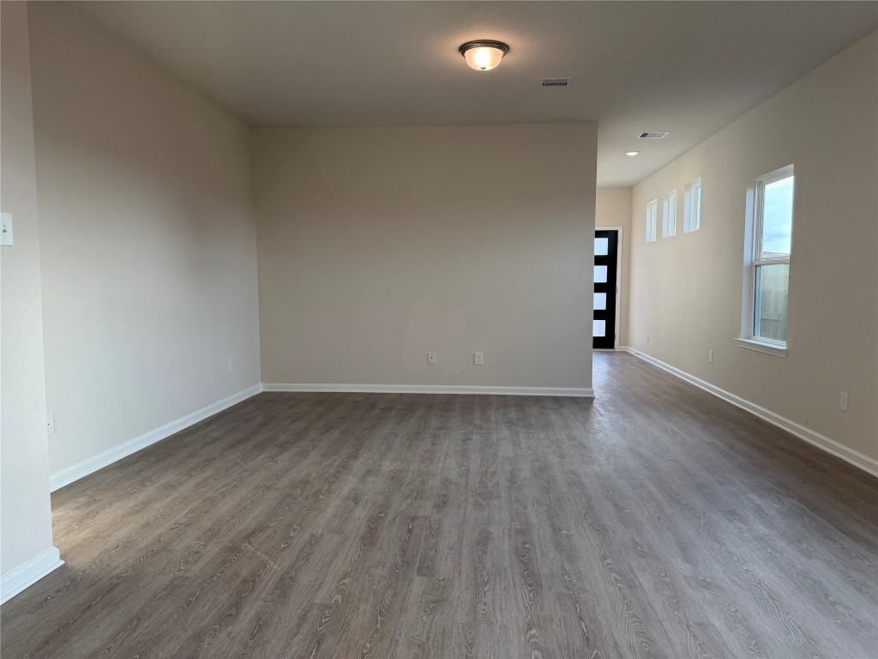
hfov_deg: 71.6
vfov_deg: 56.8
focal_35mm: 24
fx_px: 609
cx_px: 439
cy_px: 330
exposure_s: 1/173
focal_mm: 6.76
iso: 80
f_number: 1.78
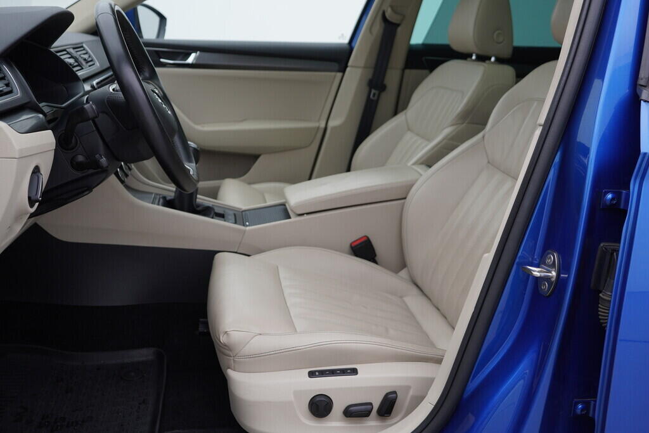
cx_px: 324
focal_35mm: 36
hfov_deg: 53.1
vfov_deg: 36.9
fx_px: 649
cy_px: 216
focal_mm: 24
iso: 125
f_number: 3.2
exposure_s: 1/50
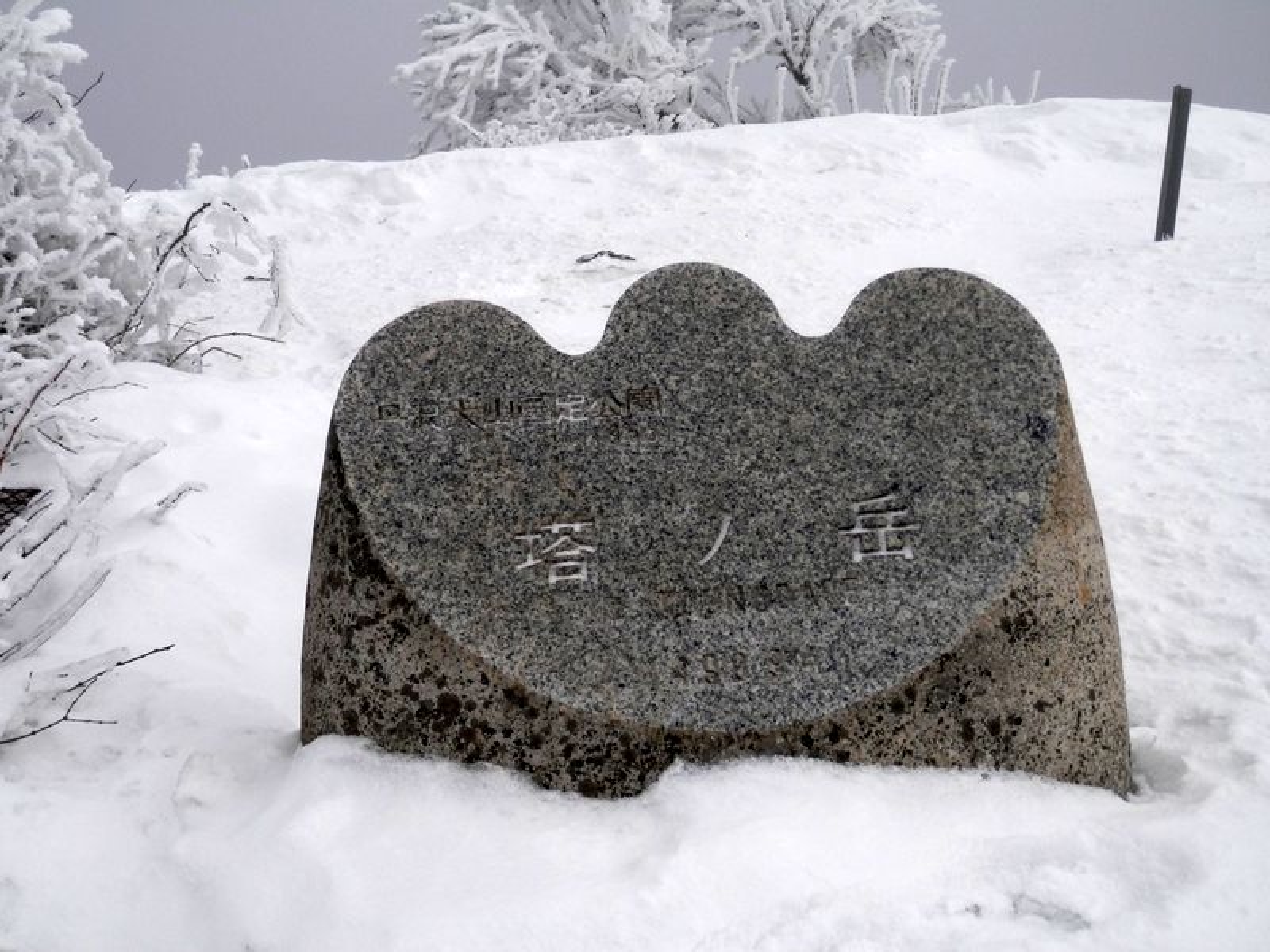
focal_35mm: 45
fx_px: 1651
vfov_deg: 32.2
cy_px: 476
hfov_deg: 42.1
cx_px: 635
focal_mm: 8
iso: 80
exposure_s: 1/500
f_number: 10.8
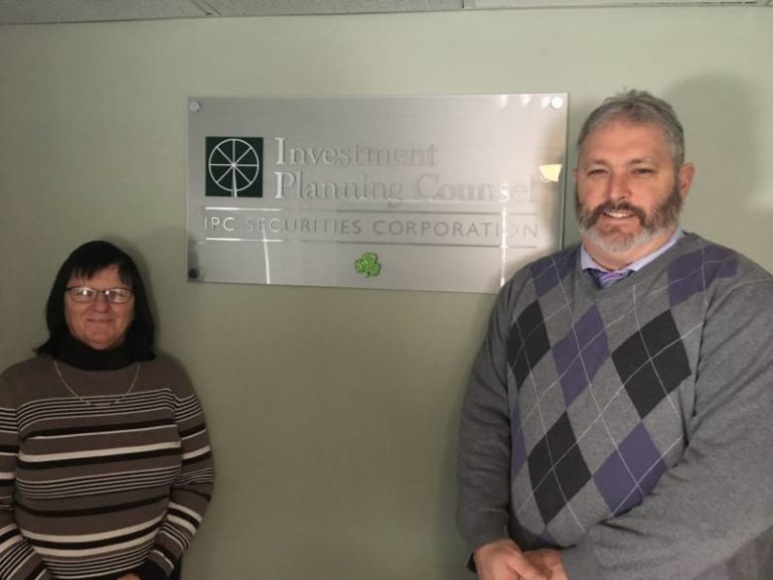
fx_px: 648
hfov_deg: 61.7
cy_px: 290
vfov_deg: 48.2
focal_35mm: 29
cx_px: 386
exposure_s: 1/30
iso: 160
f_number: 2.2
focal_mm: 4.15
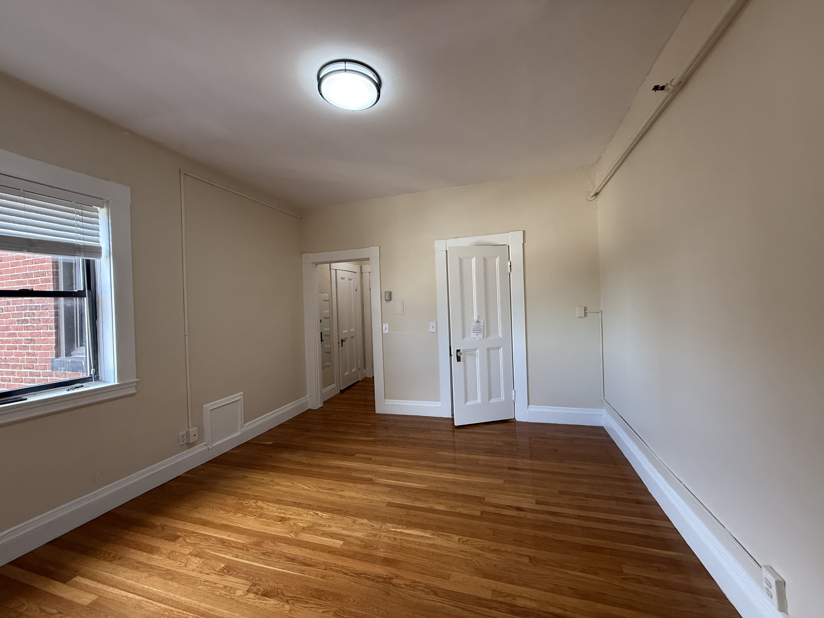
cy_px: 309
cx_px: 412
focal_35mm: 14
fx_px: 333
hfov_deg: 102.1
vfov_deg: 85.7
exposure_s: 1/120
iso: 250
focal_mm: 2.22
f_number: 2.2
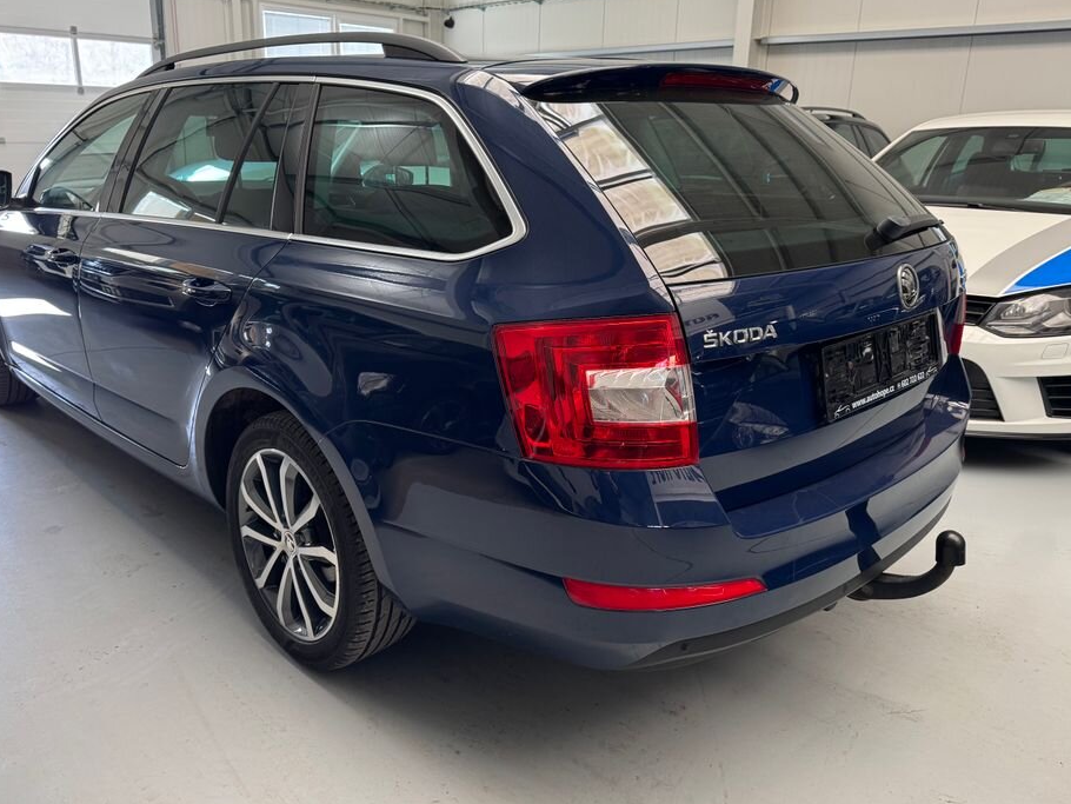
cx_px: 497
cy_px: 381
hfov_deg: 65.2
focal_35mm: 27
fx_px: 836
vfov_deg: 51.4
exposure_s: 1/99
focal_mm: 6.76
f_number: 1.78
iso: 200
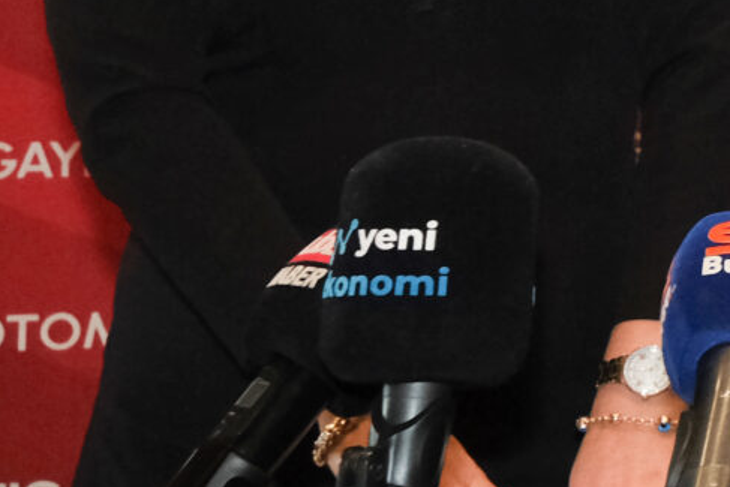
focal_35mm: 142
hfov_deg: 11.7
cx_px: 1773
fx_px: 2880
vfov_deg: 9.5
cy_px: -193
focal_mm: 18
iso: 2000
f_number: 4
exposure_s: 1/160
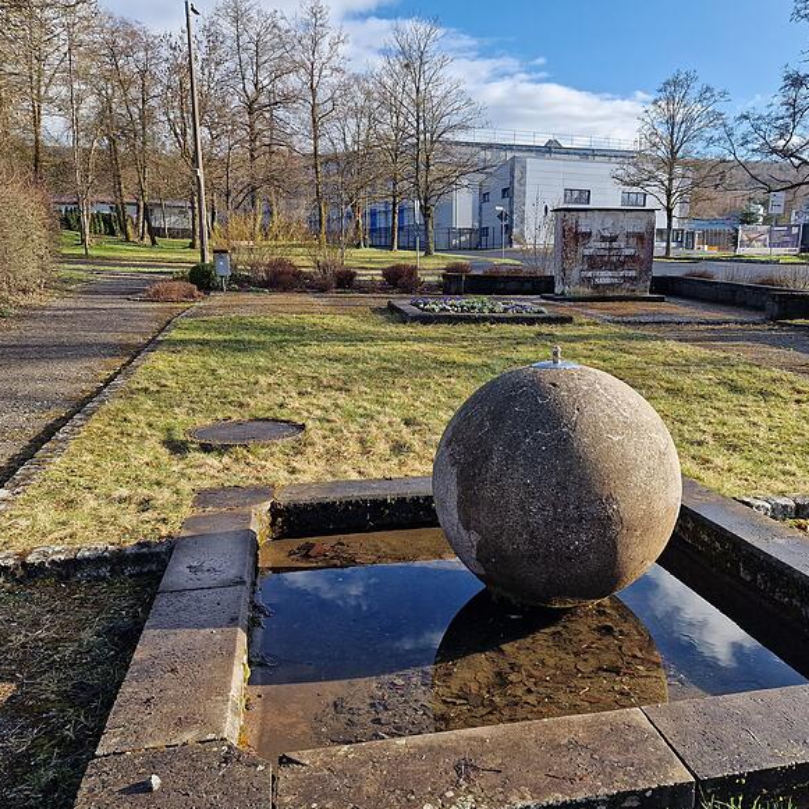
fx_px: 740
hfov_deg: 56.9
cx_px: 478
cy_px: 412
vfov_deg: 57.3
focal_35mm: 28
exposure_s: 1/447
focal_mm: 6.4
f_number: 1.8
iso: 50
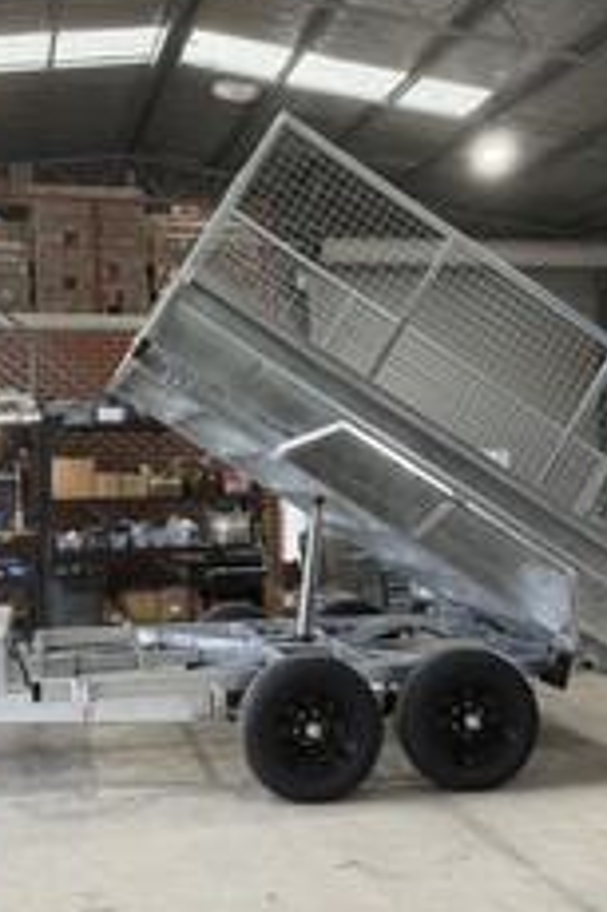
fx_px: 962
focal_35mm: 38
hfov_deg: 34.6
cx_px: 194
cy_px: 462
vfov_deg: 50.7
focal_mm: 6.76
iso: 125
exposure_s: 1/100
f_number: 1.78
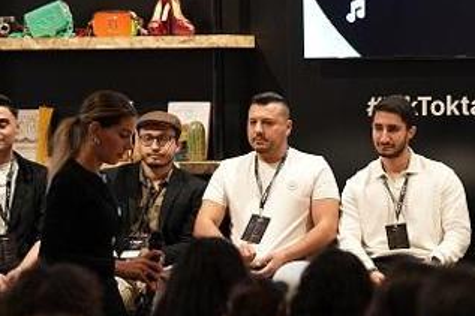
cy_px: 156
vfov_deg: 8.3
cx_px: 411
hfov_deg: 12.4
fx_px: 2176
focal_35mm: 165
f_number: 1.4
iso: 2000
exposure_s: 1/320
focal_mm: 85
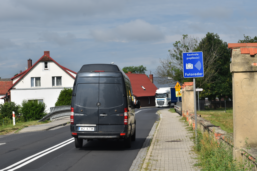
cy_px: 86
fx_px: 771
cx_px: 128
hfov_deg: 18.9
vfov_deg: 12.7
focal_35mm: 108
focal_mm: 72
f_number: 10
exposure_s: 1/400
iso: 100
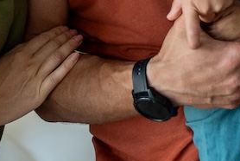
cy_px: -219
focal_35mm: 176
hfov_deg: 11.6
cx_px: 39
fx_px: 1175
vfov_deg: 7.3
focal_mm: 35
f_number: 1.8
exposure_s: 1/800
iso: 1250
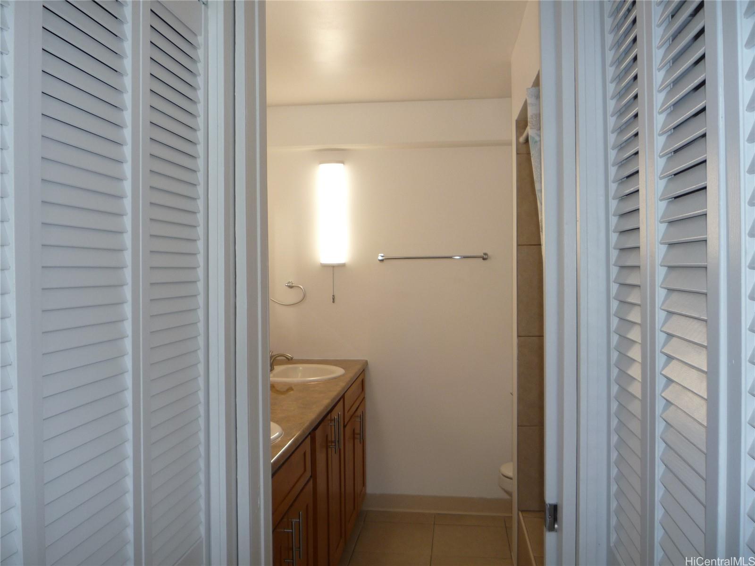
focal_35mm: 30
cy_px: 283
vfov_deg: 46.8
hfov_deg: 60.0
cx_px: 378
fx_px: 654
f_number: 3.3
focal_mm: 5.2
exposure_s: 1/30
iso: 100
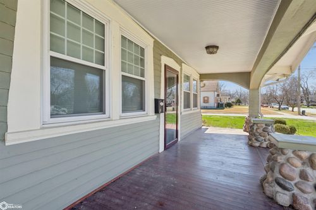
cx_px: 158
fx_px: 140
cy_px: 105
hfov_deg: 96.8
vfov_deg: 73.7
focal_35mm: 16
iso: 400
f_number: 9
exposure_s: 1/125
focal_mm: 16
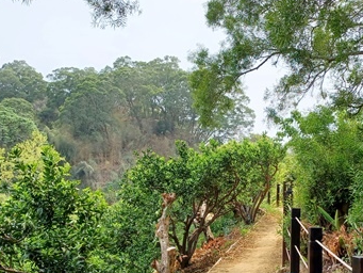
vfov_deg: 32.6
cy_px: 183
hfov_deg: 42.4
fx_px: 462
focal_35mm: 44
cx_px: 237
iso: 32
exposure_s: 1/158
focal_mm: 4.6
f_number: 1.8
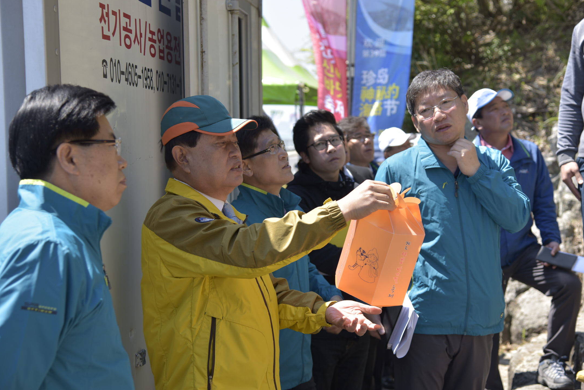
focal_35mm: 62
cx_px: 296
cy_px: 190
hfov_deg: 32.4
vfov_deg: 21.9
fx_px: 1006
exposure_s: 1/200
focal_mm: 58
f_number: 4.5
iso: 64
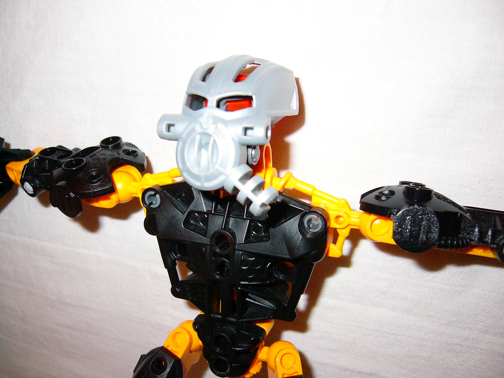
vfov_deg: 40.7
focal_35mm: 35
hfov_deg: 52.6
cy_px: 189
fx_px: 510
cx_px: 252
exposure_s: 1/60
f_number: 2.8
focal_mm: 5.8
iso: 200
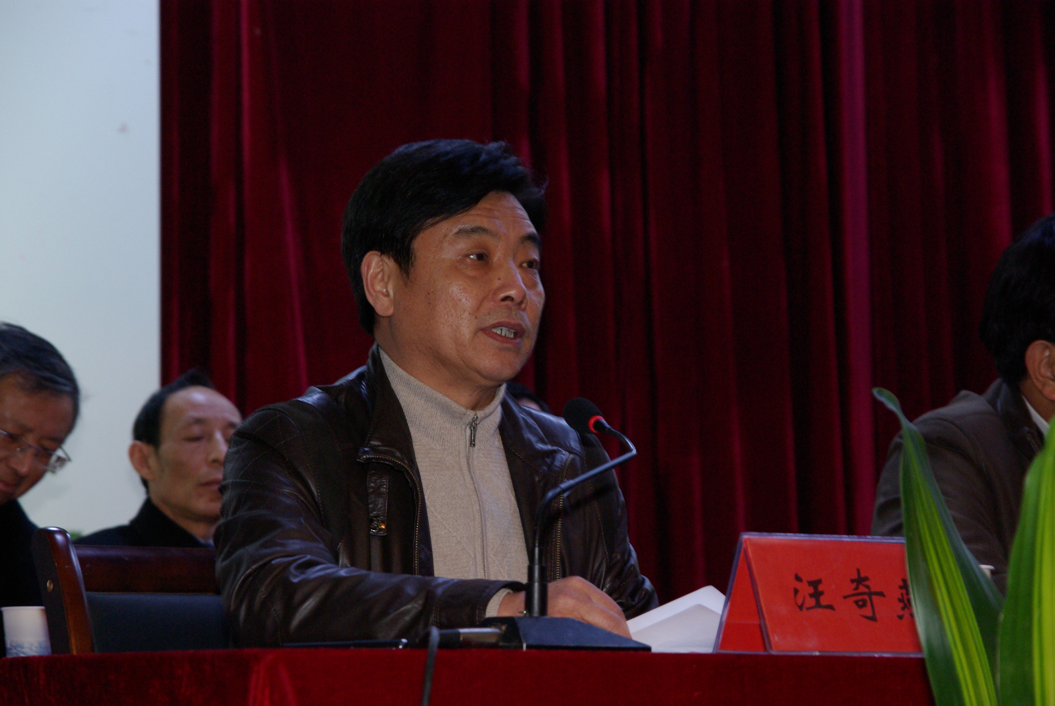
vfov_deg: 13.1
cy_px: 353
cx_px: 528
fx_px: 3081
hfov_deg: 19.4
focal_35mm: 105
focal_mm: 70
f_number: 6.3
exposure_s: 1/60
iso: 800
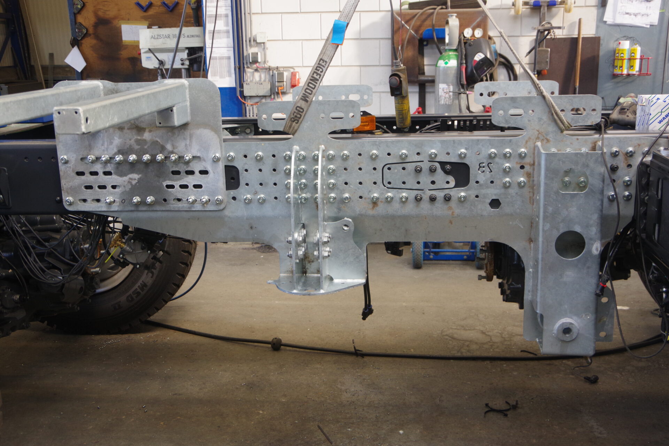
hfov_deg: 46.4
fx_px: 780
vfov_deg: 31.9
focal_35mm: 42
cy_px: 223
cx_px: 334
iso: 800
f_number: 5
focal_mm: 28
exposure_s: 1/60
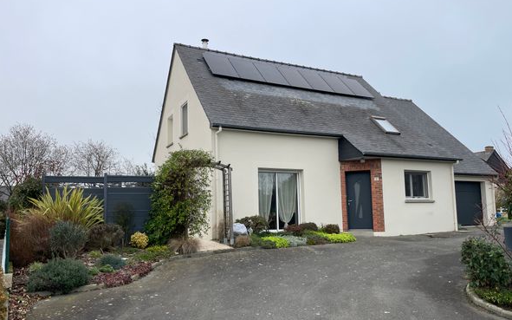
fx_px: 391
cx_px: 256
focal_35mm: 28
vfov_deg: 44.4
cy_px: 183
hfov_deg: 66.5
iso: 32
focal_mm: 4.2
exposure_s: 1/350
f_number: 1.6
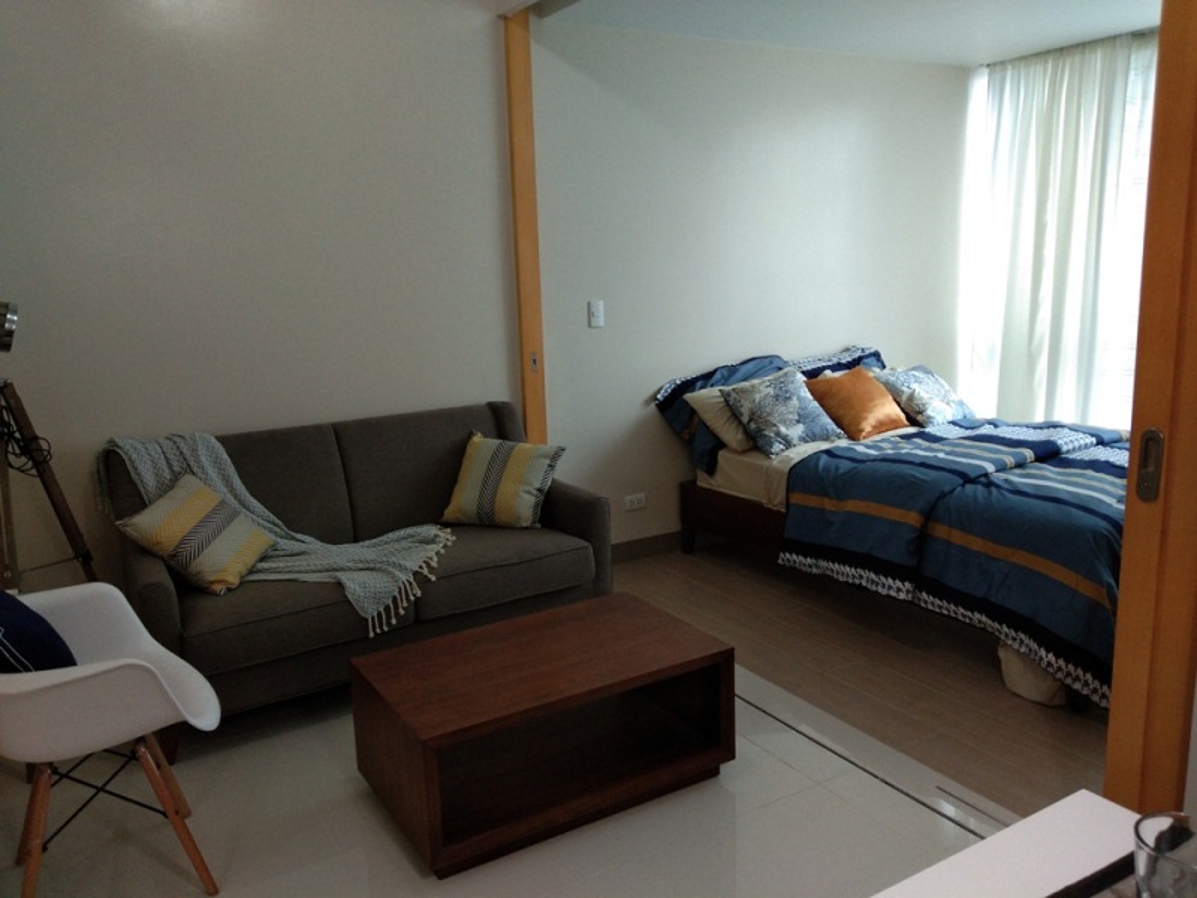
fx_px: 1072
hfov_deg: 58.4
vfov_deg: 45.4
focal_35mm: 31
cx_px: 598
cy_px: 449
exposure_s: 1/25
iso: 125
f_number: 2.2
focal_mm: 3.69
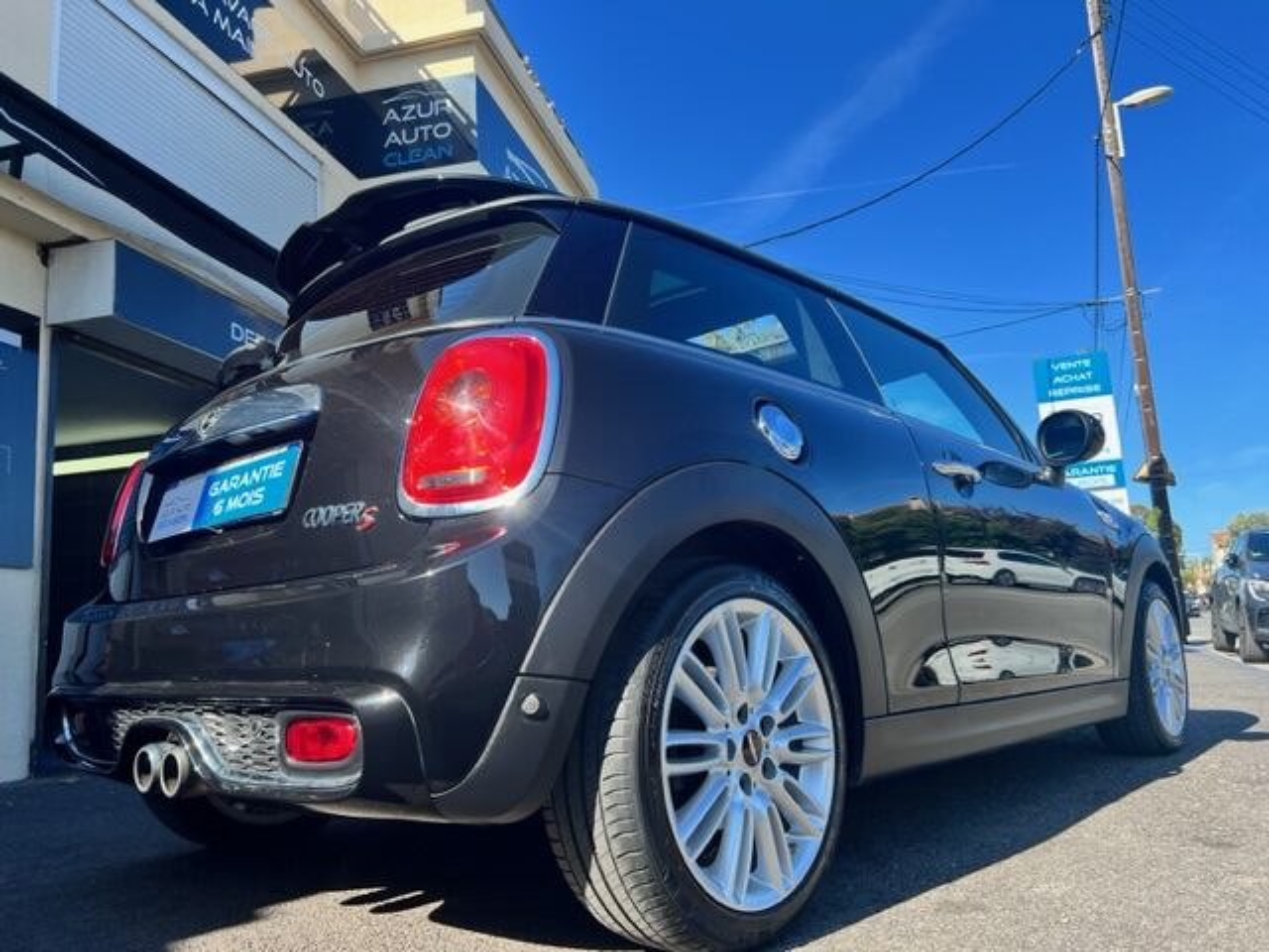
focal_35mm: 26
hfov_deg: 67.3
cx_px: 634
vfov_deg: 53.1
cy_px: 476
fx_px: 953
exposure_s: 1/1252
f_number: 1.5
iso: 50
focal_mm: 5.7
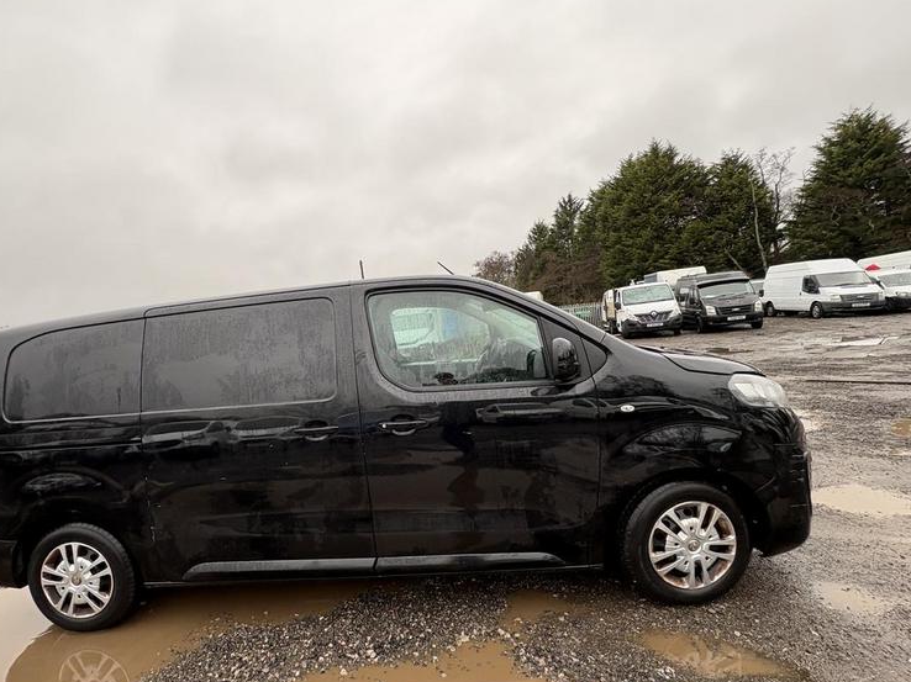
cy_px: 364
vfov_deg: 74.6
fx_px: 447
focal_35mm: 17
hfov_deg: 90.2
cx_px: 378
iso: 40
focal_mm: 2.22
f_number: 2.2
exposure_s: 1/107
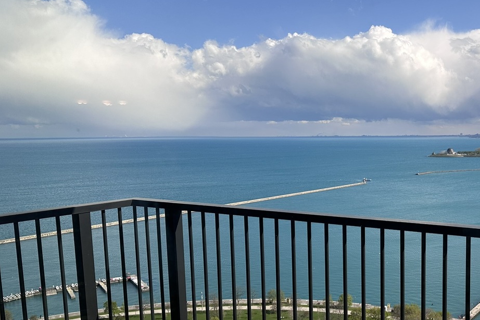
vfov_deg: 34.0
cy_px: 200
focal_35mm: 39
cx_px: 374
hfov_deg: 47.3
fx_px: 520
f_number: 1.78
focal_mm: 6.86
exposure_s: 1/4184
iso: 80
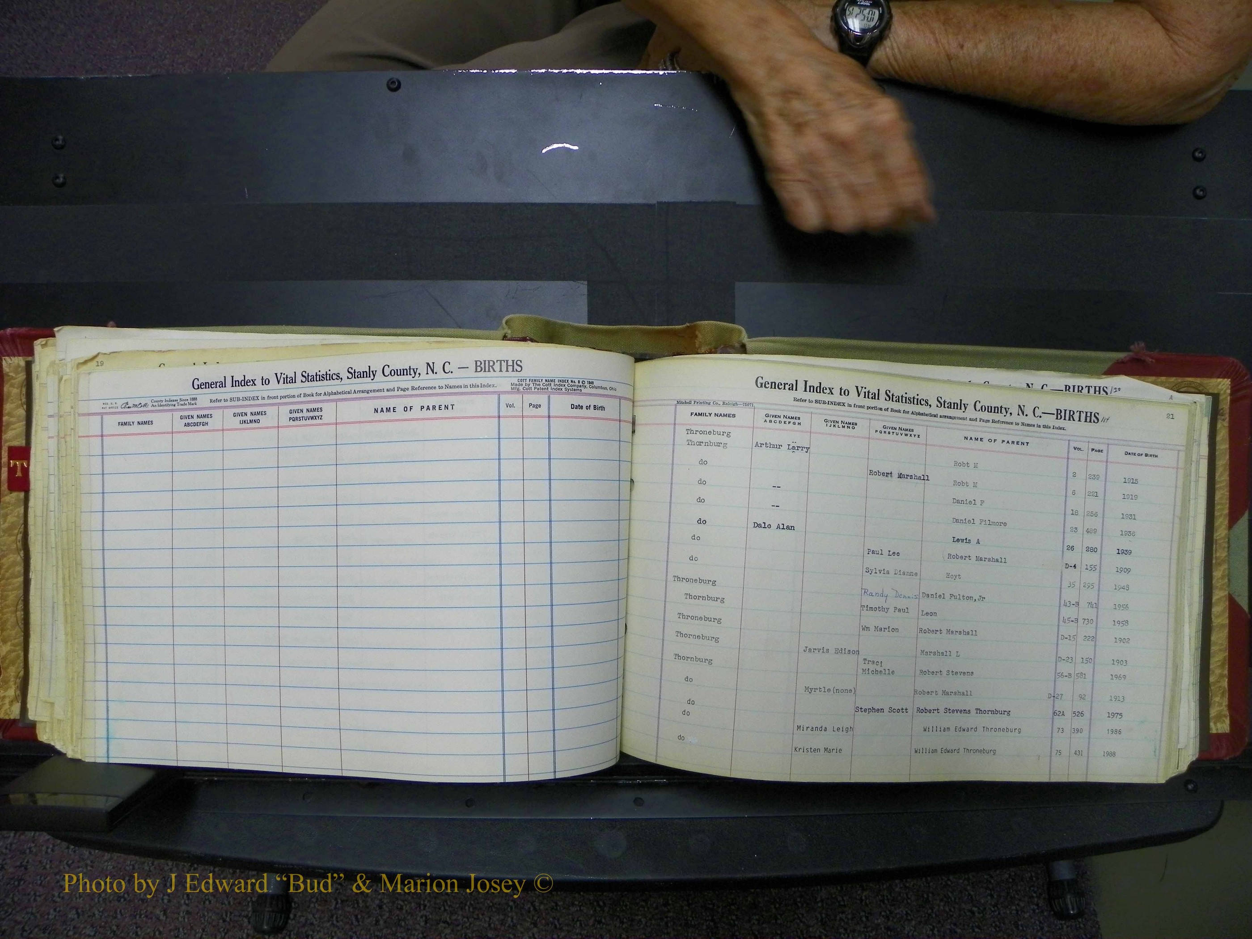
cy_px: 470
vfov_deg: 53.1
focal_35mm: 26
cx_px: 626
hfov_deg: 67.3
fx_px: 940
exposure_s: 1/30
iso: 100
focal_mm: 4.6
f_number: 2.8
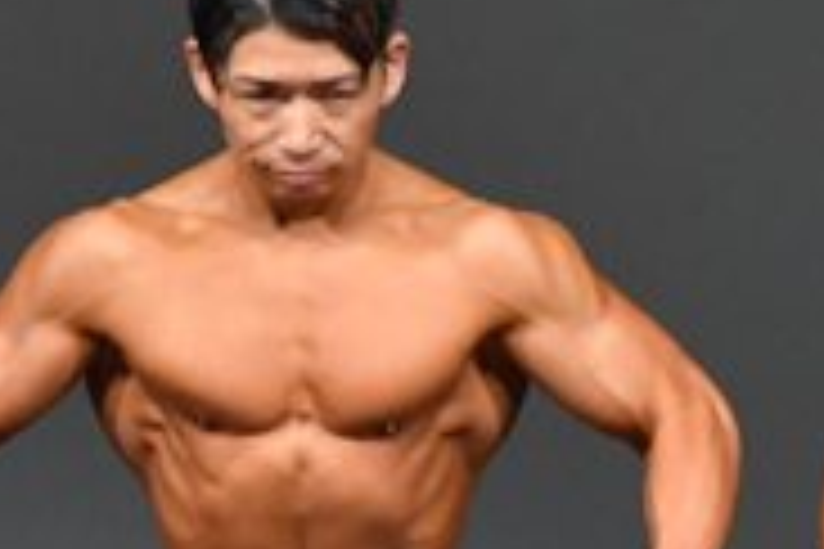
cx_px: 646
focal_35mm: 1461
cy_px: 657
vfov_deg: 0.9
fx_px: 33438
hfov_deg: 1.4
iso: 4000
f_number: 5.6
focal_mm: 230
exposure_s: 1/400
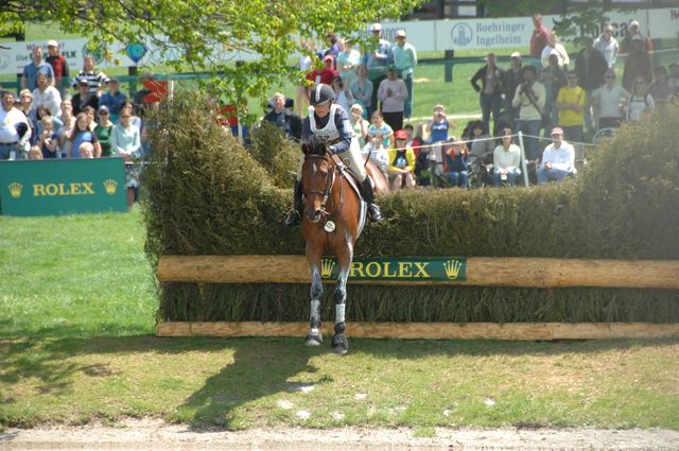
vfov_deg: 4.6
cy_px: 226
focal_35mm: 300
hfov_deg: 6.9
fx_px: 5651
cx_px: 340
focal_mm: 200
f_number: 6
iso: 500
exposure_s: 1/500
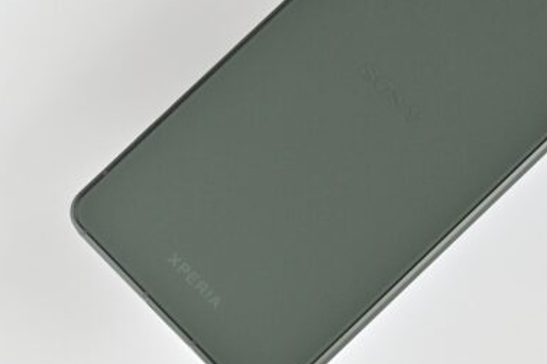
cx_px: 411
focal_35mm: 197
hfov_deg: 10.4
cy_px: 105
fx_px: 2993
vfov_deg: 7.0
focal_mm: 97
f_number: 11
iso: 1600
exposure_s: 1/80
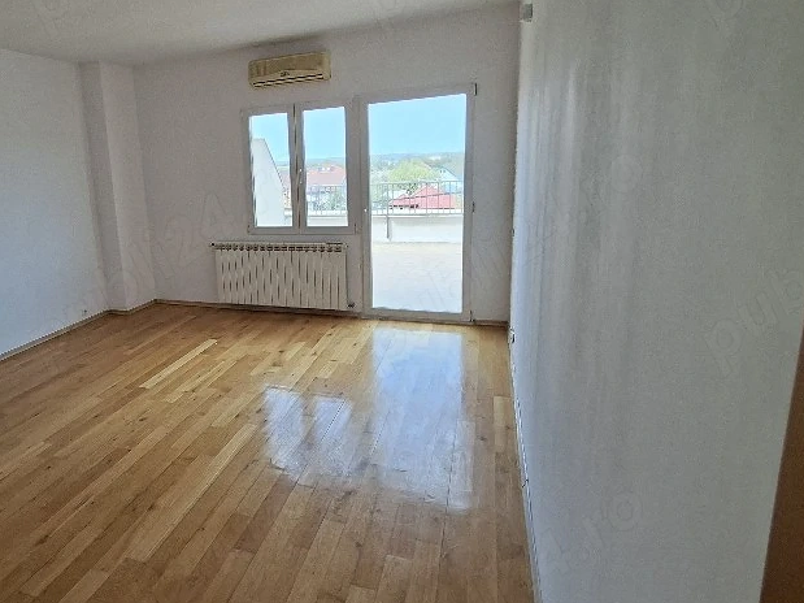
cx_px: 253
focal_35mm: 21
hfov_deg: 75.9
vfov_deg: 63.2
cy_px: 266
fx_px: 488
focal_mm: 1.74
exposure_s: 1/100
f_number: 2.2
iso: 40
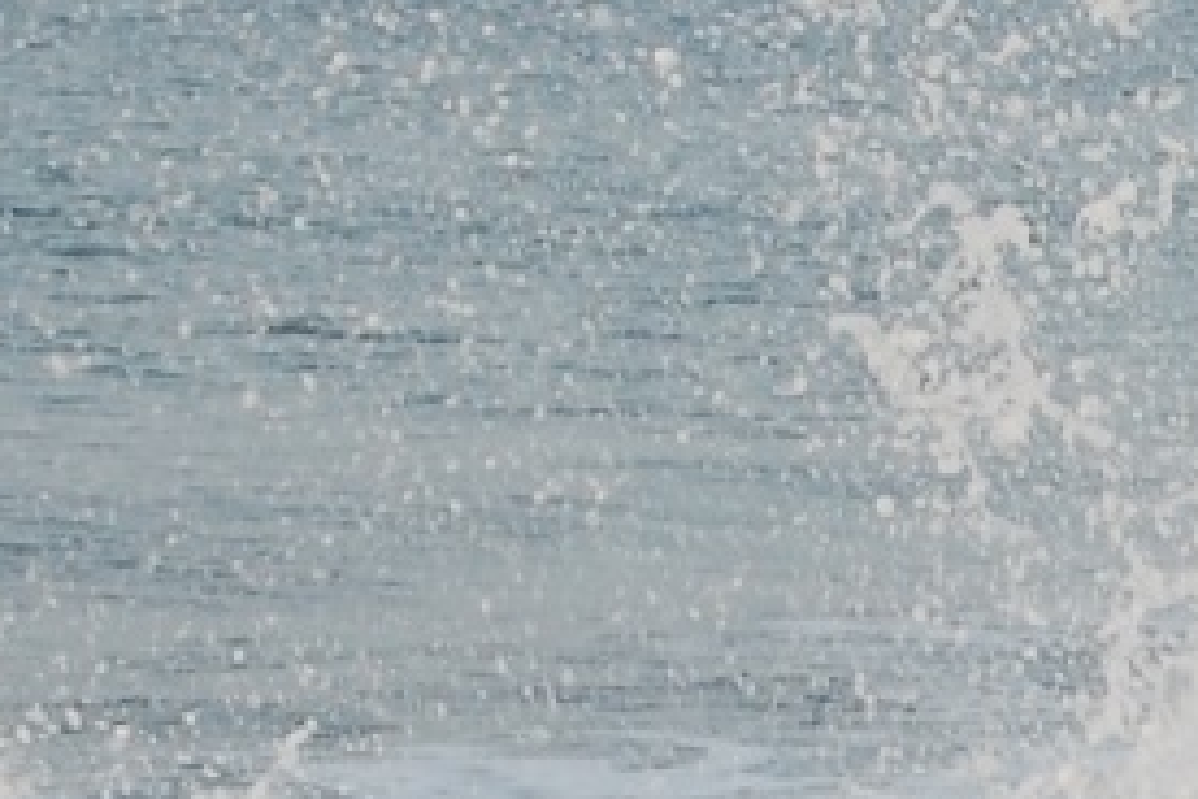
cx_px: 1732
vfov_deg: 2.9
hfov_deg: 4.3
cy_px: 567
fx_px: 15902
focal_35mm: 478
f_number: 6.3
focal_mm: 55
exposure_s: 1/160
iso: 200
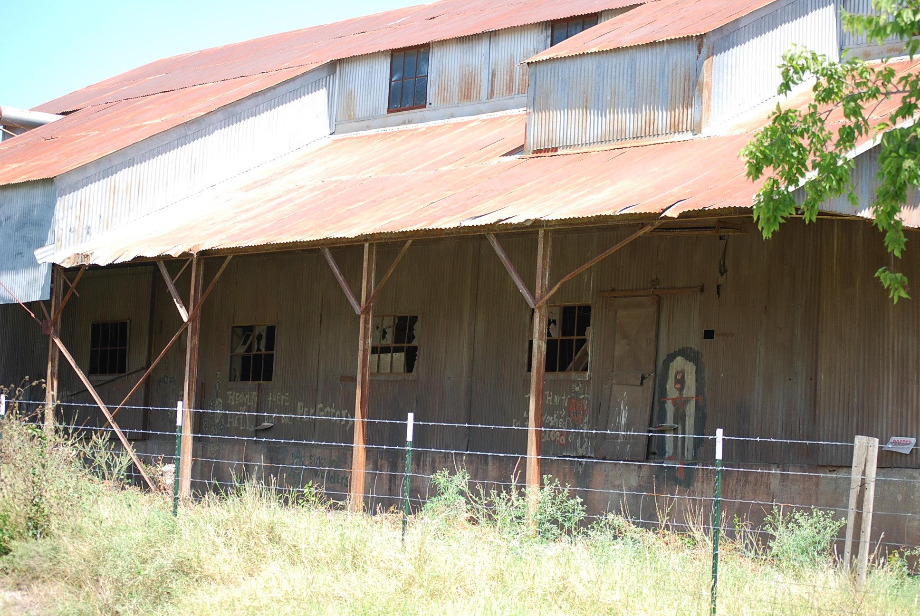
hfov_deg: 24.6
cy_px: 308
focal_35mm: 82
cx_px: 460
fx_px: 2111
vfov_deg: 16.6
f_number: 4
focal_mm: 55
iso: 100
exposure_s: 1/160
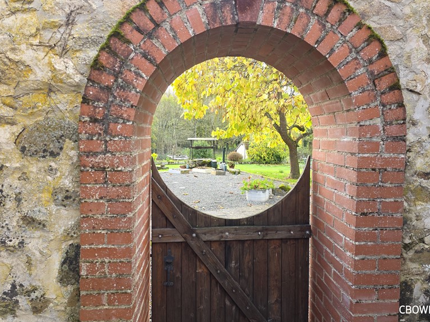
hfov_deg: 67.3
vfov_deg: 53.0
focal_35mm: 26
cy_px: 155
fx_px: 323
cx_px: 220
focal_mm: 6.3
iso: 64
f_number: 1.7
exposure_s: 1/180
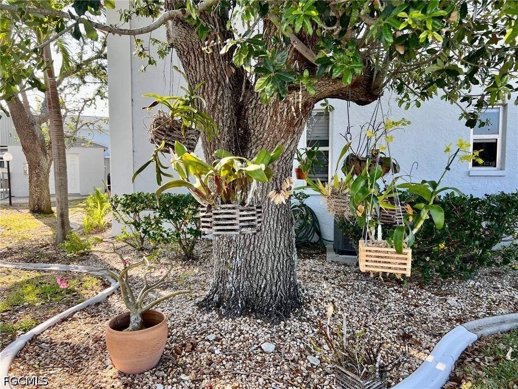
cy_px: 194
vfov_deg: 53.1
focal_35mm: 26
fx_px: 389
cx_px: 259
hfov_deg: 67.3
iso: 50
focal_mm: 5.7
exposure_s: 1/572
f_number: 1.5
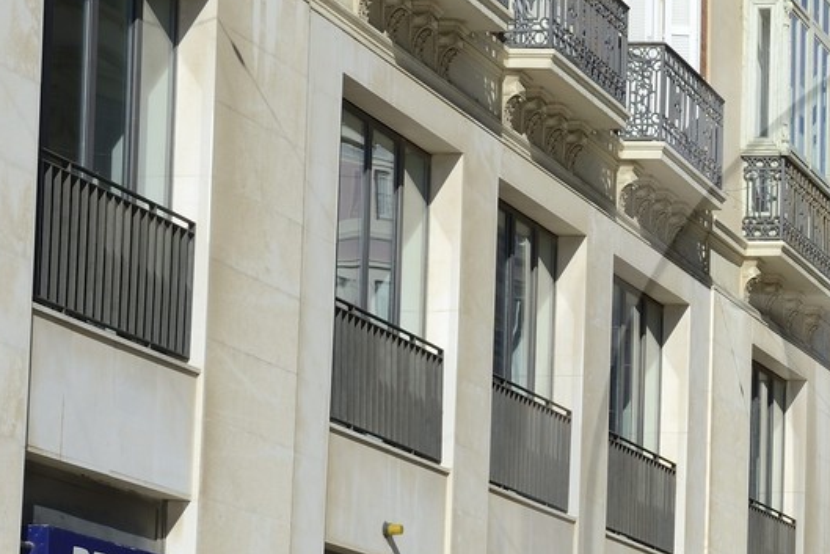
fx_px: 3136
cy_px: 552
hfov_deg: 14.3
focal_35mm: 136
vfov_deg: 10.0
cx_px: 1161
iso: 100
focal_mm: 45
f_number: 10
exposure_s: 1/250
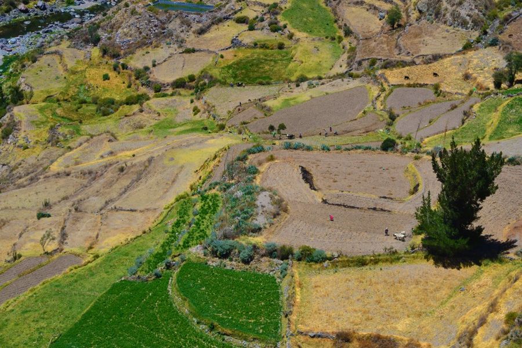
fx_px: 1131
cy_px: 174
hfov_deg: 26.0
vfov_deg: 17.5
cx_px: 261
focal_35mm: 78
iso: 200
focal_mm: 52
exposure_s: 1/320
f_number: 10
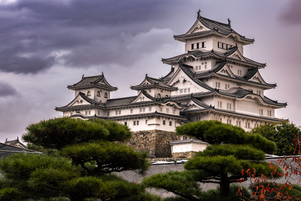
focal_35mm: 75
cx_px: 150
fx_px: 627
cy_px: 100
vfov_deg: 18.2
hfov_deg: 27.0
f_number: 5.6
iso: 100
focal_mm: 50
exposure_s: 1/320
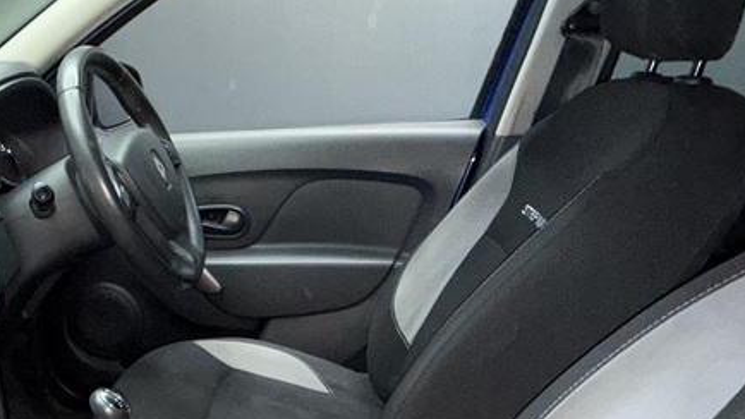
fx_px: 711
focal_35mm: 36
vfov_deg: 30.9
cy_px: 398
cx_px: 185
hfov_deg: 52.8
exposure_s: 1/50
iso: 250
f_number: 2.2
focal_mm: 2.22
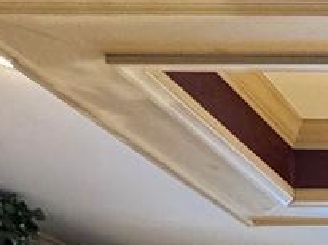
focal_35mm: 98
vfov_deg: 12.4
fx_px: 928
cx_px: 651
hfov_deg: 15.9
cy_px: 555
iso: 250
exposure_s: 1/60
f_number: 2.2
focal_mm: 2.22
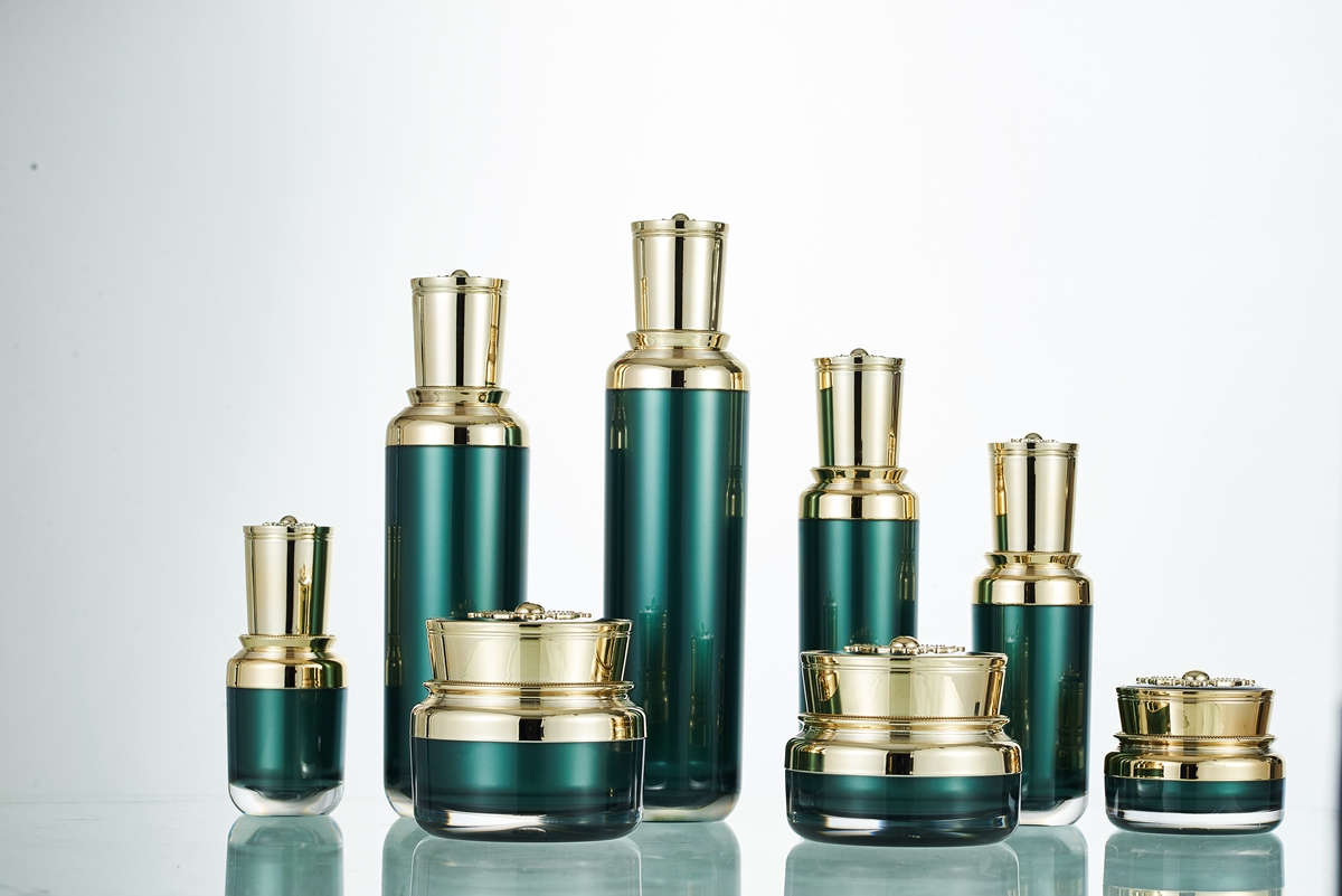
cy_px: 448
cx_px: 671
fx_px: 3915
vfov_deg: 13.1
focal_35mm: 105
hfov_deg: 19.4
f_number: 16
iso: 160
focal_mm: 105
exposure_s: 1/125
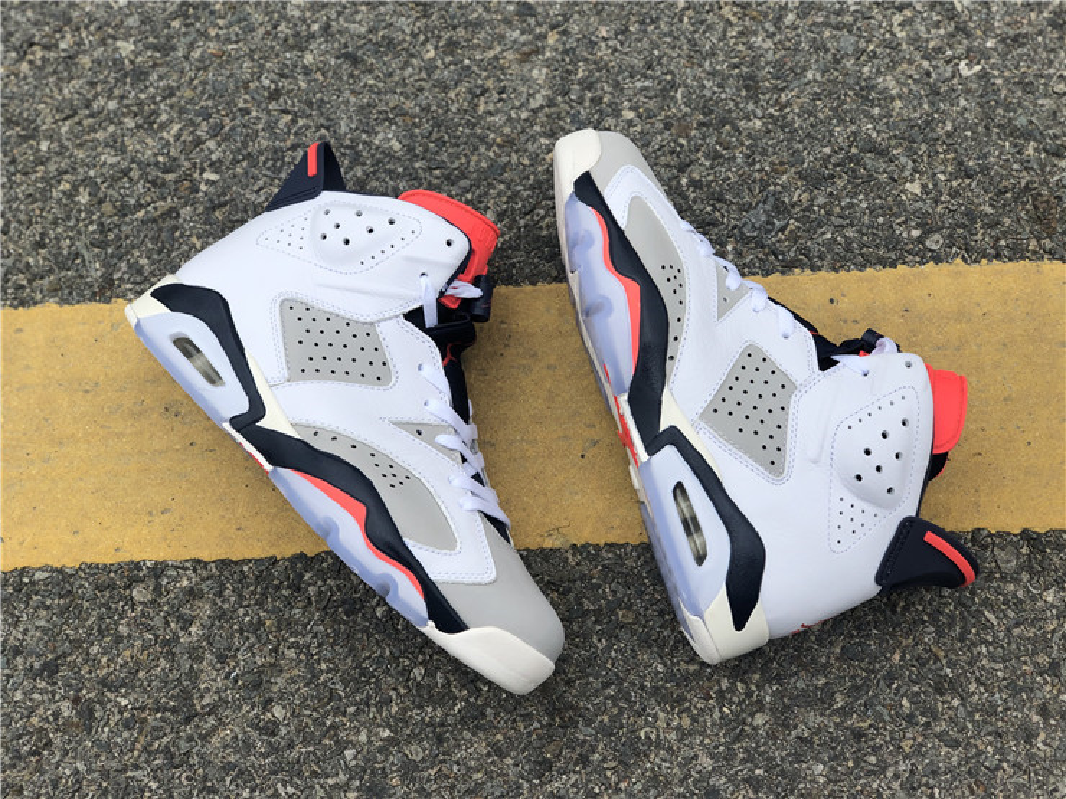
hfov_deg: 36.8
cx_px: 533
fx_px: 1601
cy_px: 400
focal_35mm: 52
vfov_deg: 28.0
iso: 16
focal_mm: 6
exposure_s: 1/432
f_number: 2.4
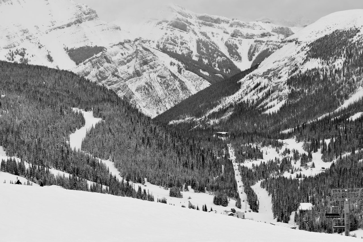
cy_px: 121
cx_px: 182
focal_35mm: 82
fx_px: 832
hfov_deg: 24.6
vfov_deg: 16.5
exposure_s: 1/640
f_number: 11
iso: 200
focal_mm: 55
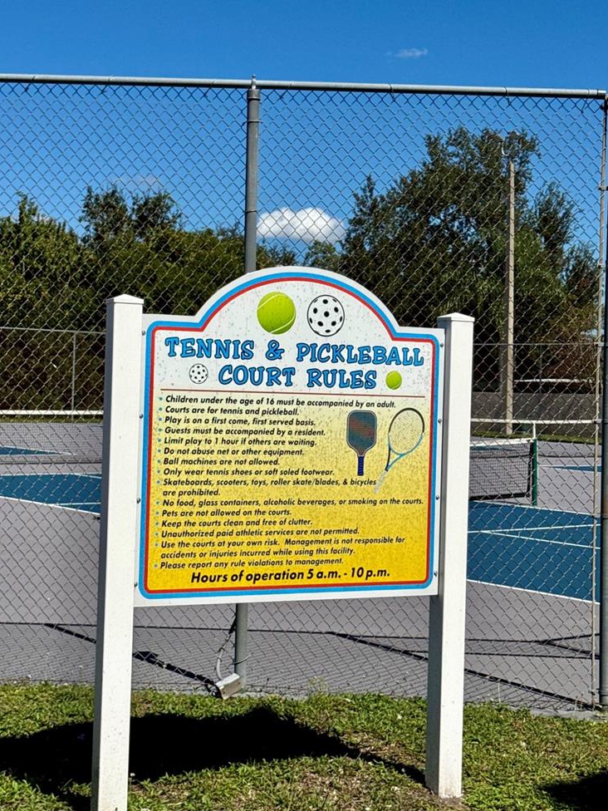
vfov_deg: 32.7
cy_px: 379
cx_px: 291
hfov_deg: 24.8
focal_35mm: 59
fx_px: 1382
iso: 80
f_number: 1.78
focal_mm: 6.76
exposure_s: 1/12500
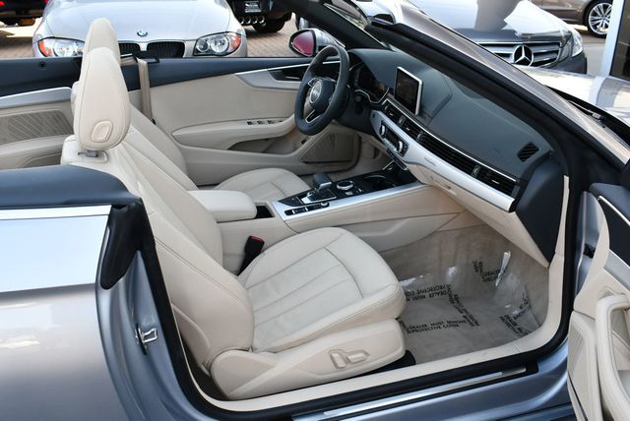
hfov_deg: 53.1
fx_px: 631
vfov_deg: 36.9
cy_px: 210
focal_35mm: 36
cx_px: 315
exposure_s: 1/250
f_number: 5.6
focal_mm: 18
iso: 400
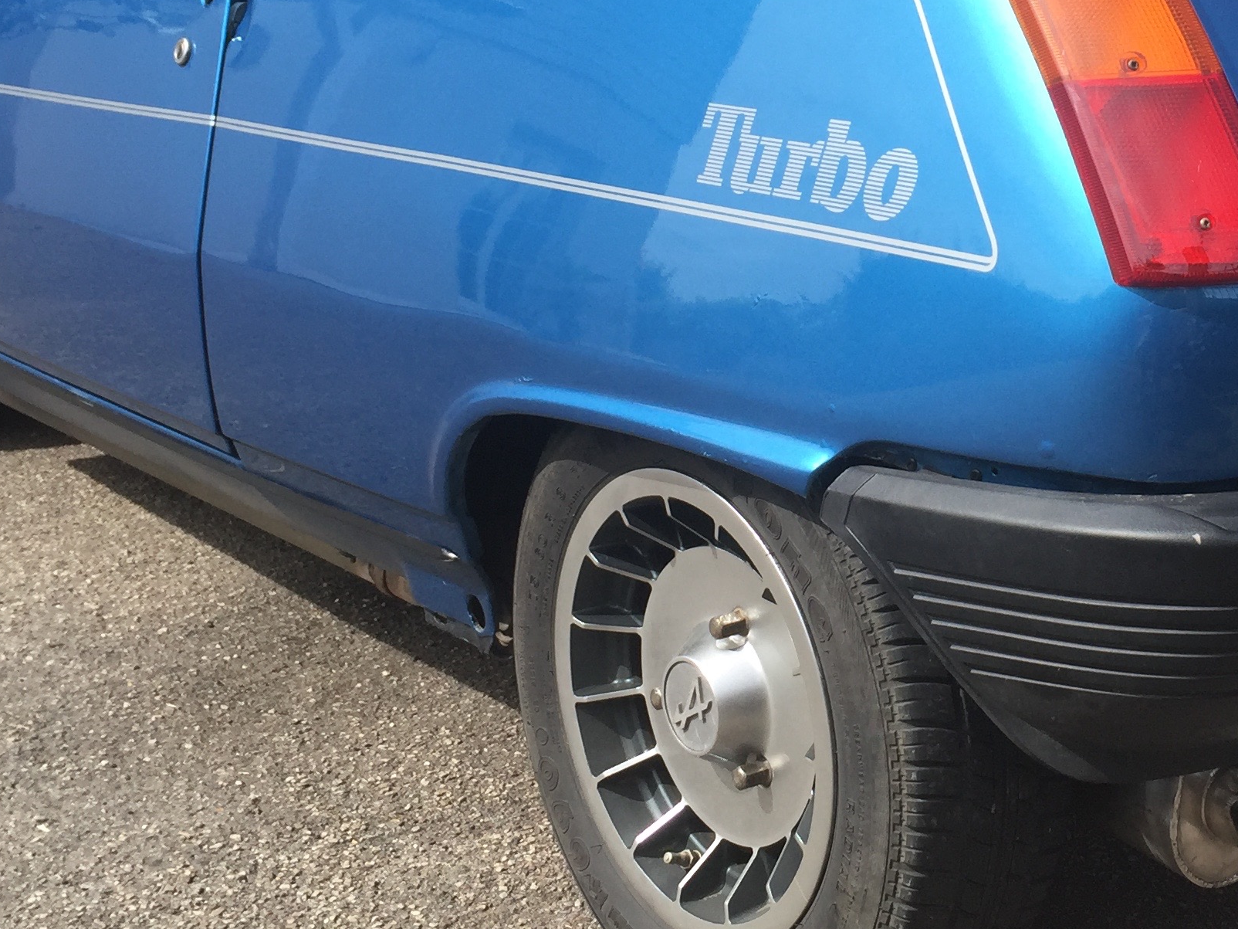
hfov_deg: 32.0
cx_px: 955
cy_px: 246
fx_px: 2110
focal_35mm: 59
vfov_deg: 24.6
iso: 32
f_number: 2.2
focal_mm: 4.15
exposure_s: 1/942
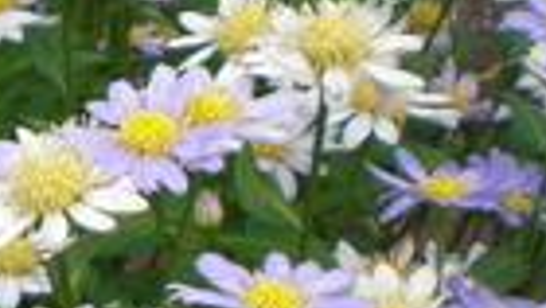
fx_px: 1884
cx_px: -172
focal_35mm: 130
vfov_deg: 8.9
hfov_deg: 15.7
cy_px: 600
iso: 64
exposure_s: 1/500
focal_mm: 6.3
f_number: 3.1
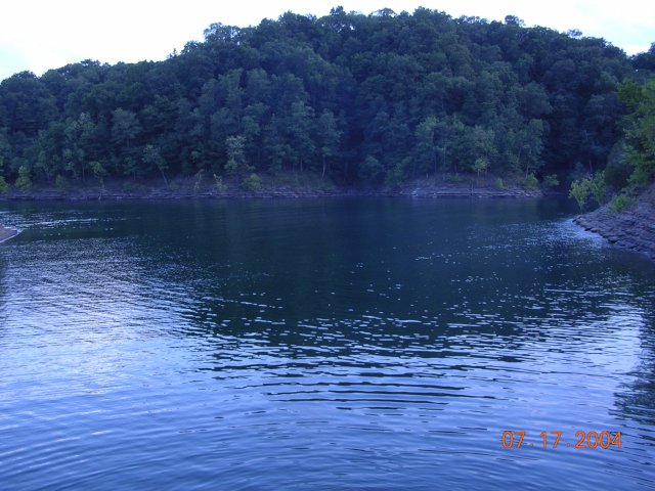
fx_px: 719
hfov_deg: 49.0
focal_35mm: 38
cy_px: 246
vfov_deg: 37.7
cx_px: 328
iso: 100
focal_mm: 5.8
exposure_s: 1/84.3
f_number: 2.8
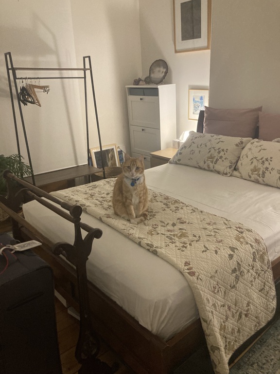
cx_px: 140
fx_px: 302
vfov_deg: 63.4
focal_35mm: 28
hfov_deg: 49.7
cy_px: 187
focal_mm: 3.99
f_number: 1.8
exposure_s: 1/30
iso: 320
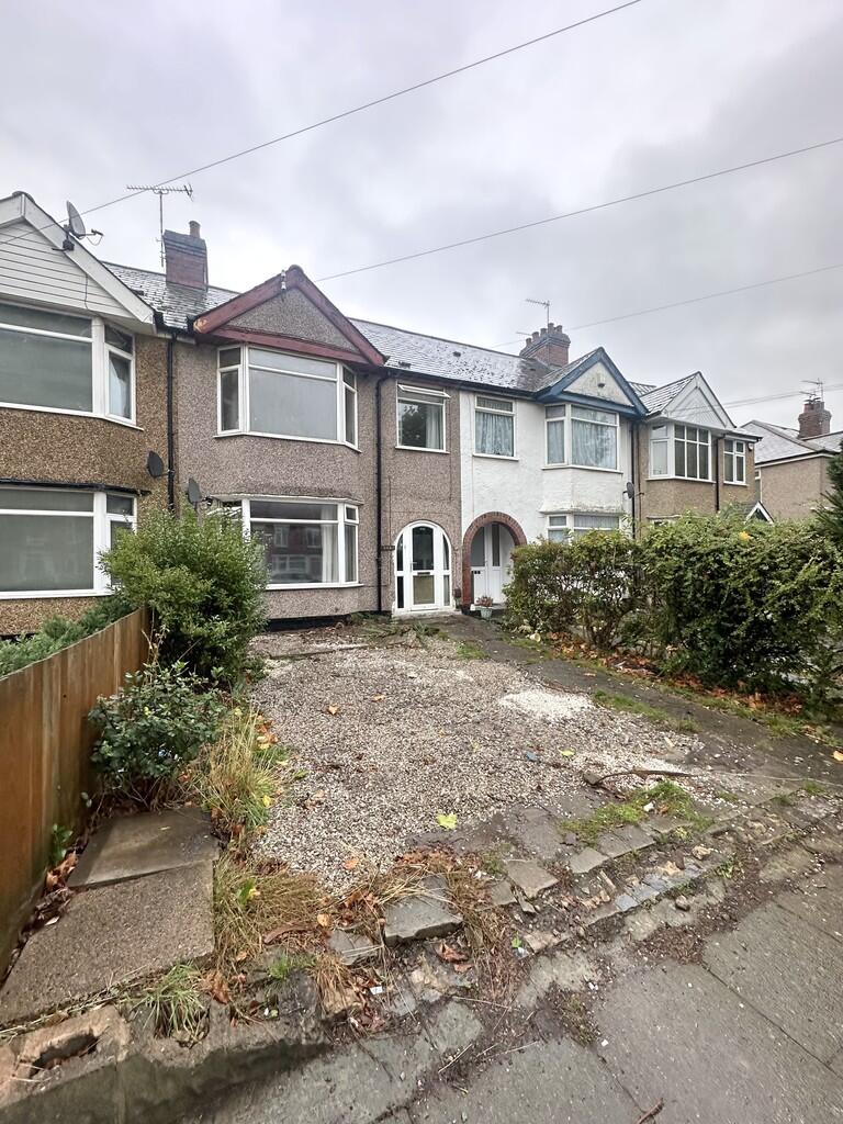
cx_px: 422
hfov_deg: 85.7
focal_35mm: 14
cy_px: 562
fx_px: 455
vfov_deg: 102.1
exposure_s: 1/99
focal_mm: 2.22
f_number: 2.2
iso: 100
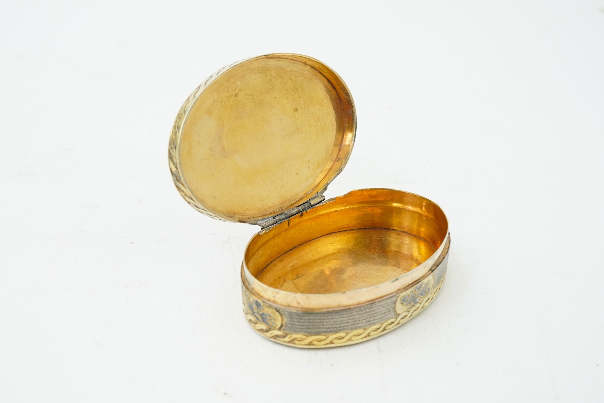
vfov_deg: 29.9
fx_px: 755
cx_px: 302
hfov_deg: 43.6
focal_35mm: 45
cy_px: 202
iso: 640
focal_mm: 30
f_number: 13
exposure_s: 1/50
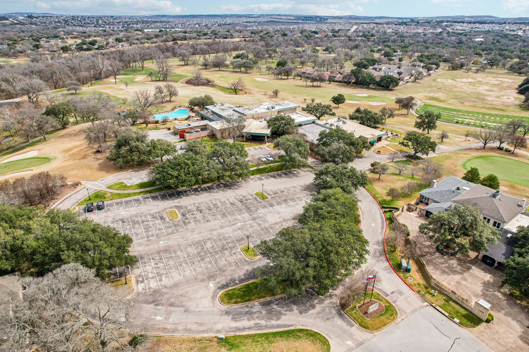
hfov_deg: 78.6
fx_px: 323
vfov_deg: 57.2
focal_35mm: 22
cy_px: 176
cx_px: 264
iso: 140
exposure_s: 1/1600
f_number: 2.8
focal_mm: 8.4
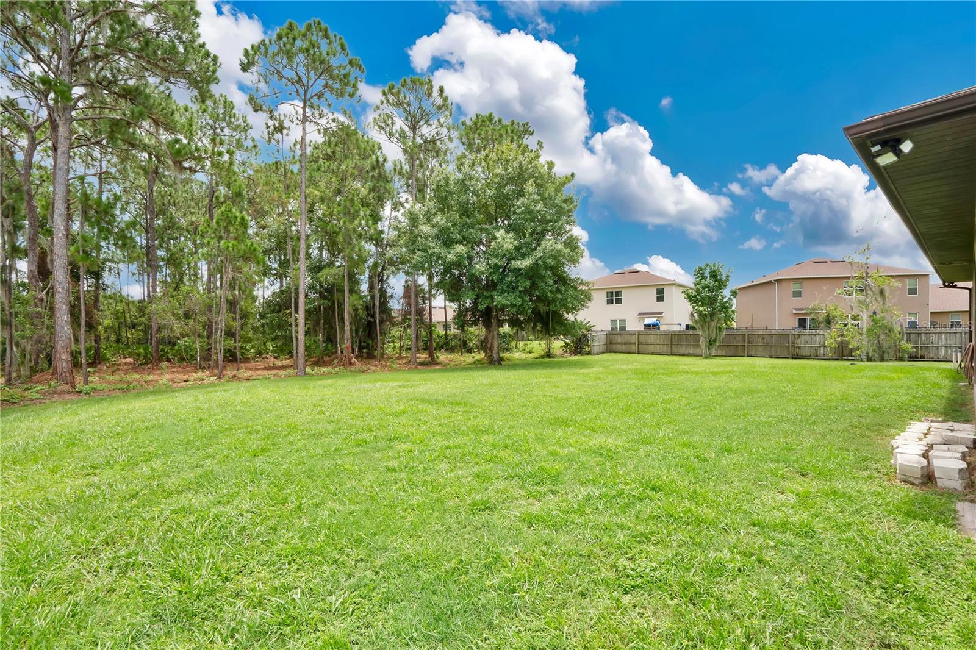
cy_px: 325
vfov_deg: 73.7
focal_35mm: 16
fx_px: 434
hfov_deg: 96.7
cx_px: 488
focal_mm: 16
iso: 500
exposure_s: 1/60
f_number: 22
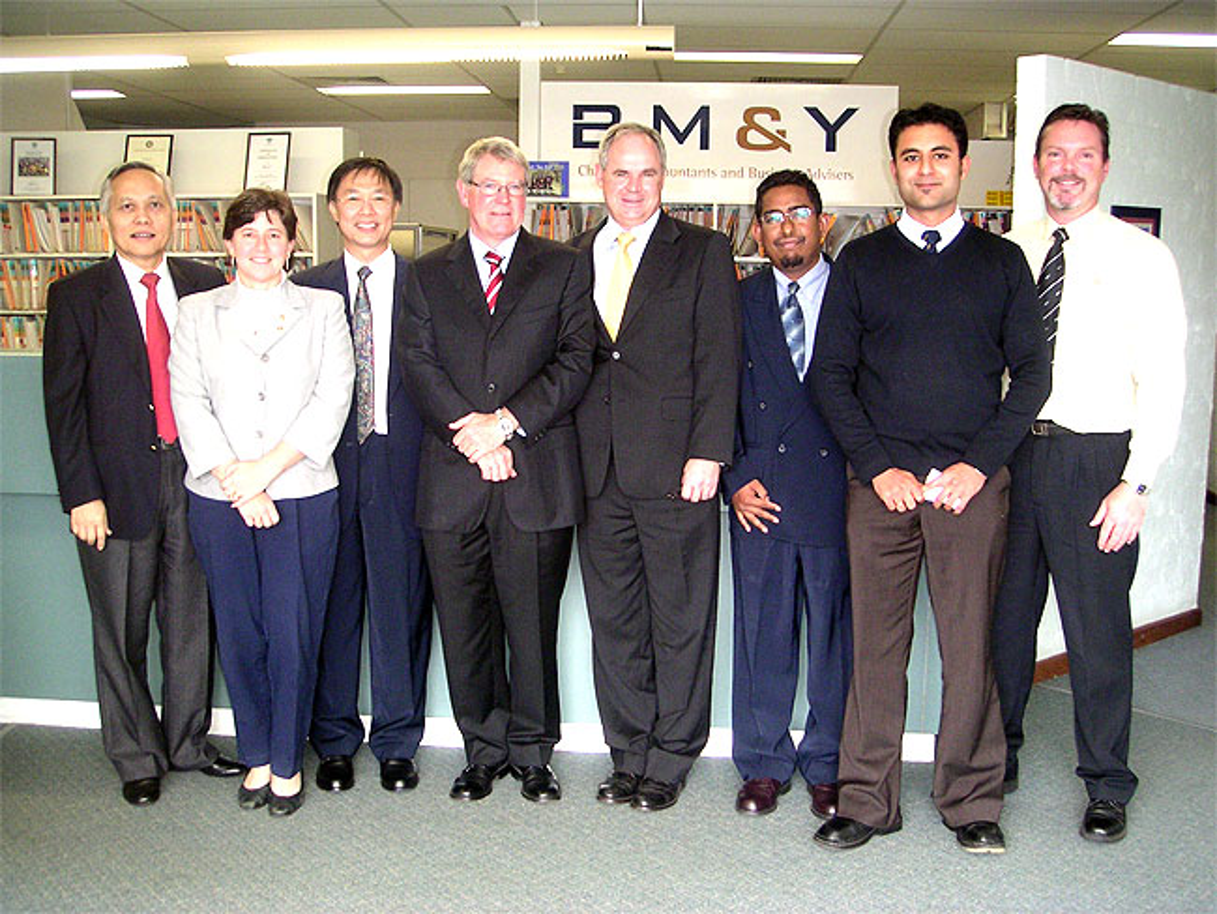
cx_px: 608
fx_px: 1336
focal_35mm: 38
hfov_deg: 49.0
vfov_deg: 37.7
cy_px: 457
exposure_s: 1/45
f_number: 2.8
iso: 160
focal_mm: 6
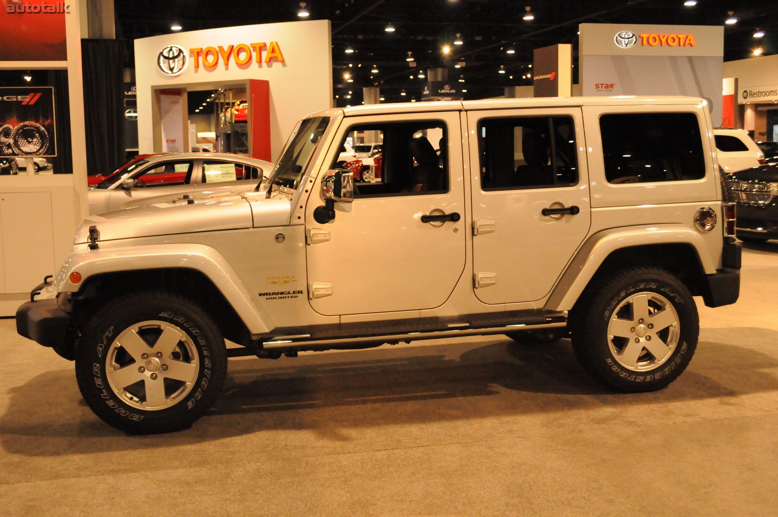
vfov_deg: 30.8
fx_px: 939
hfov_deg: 45.0
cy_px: 258
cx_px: 389
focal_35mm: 44
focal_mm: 29
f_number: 5.6
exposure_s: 1/125
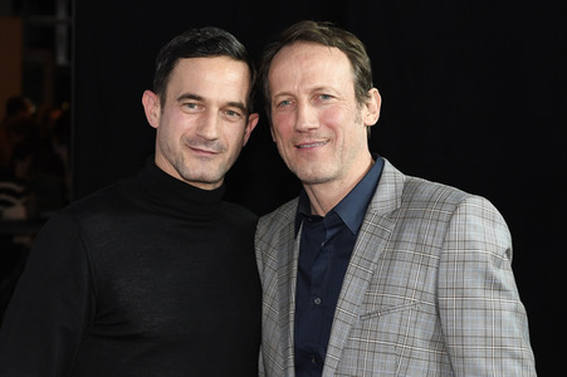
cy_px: 188
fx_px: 1102
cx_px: 284
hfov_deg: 28.9
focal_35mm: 70
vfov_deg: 19.4
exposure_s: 1/400
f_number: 5.6
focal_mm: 70
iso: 1250
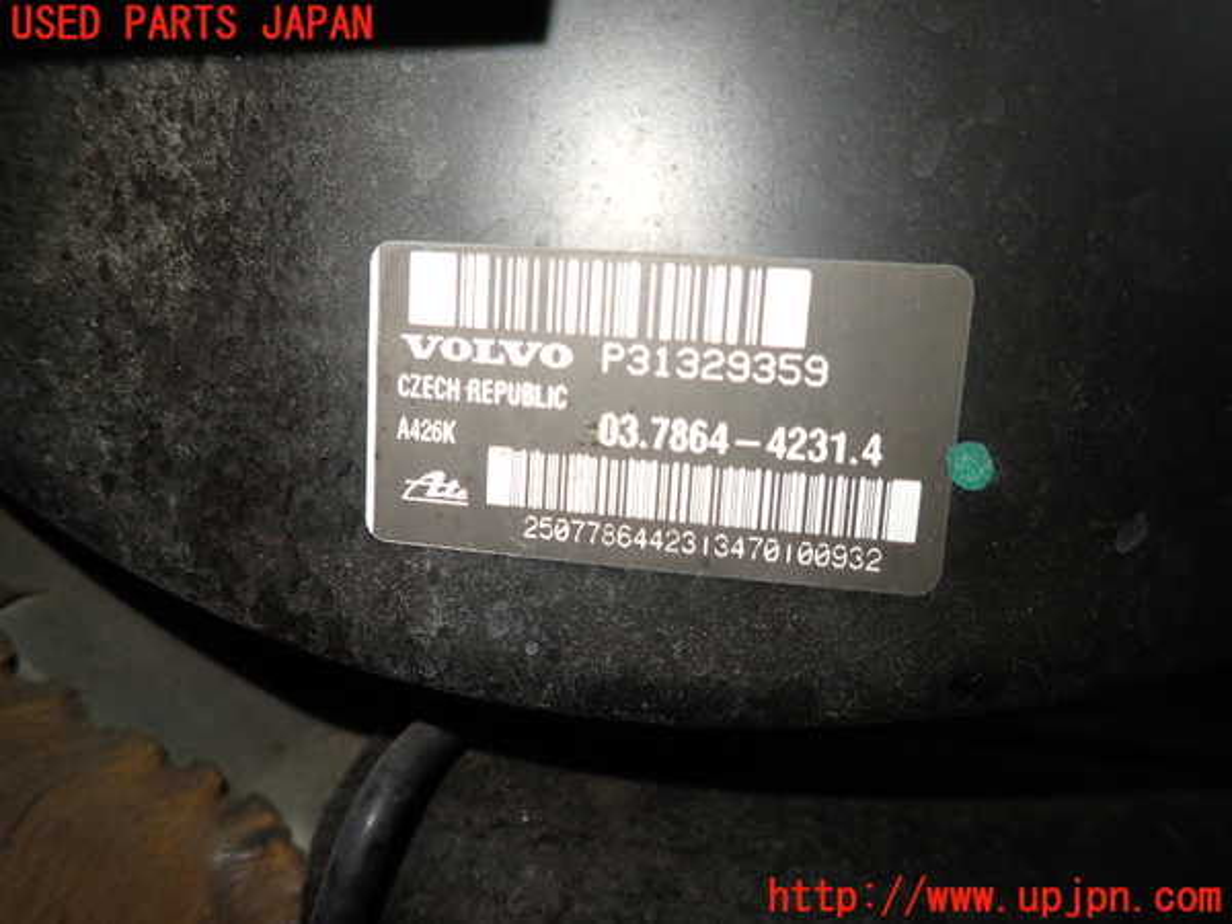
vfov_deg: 54.9
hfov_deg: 69.4
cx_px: 616
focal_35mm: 25
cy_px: 462
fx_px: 890
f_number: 2
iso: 200
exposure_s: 1/60
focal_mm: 4.5
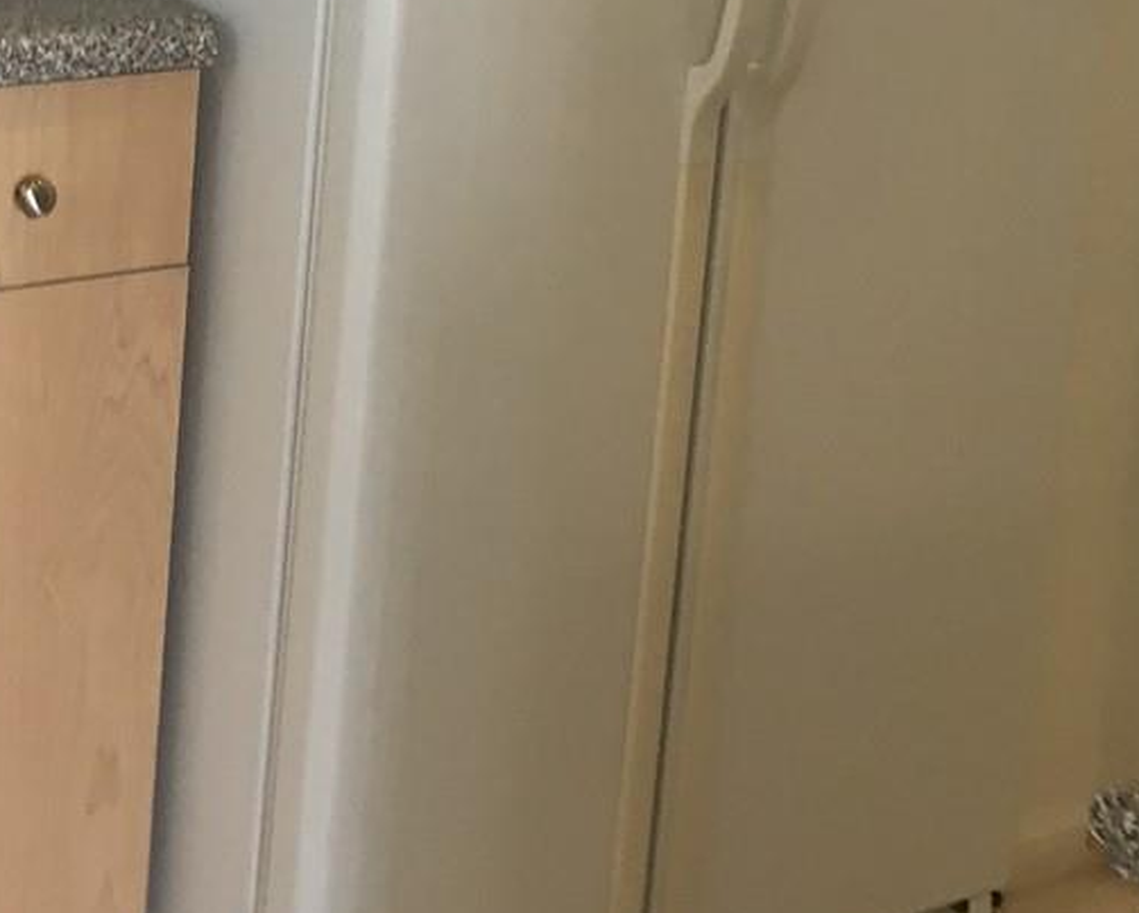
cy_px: -236
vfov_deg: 16.3
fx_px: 3036
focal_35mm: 90
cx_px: 331
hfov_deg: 21.1
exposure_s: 1/30
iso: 64
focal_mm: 4.15
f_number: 2.2
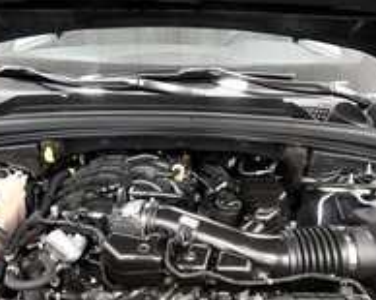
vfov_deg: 48.1
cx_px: 174
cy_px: 224
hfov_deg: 60.4
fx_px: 323
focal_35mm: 29
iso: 3200
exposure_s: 1/100
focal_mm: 10
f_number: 4.5
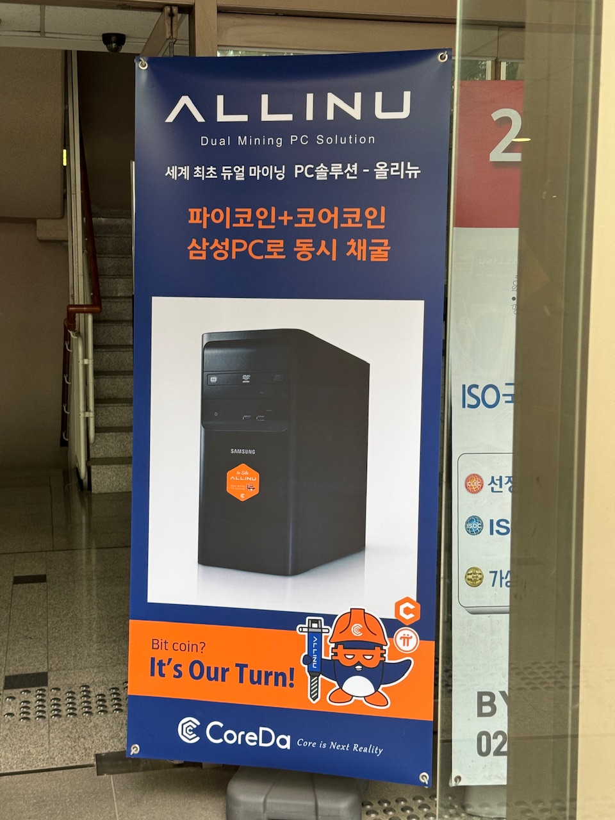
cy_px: 410
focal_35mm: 48
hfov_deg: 30.3
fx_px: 1137
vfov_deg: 39.7
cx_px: 308
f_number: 1.78
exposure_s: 1/60
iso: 125
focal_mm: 6.76
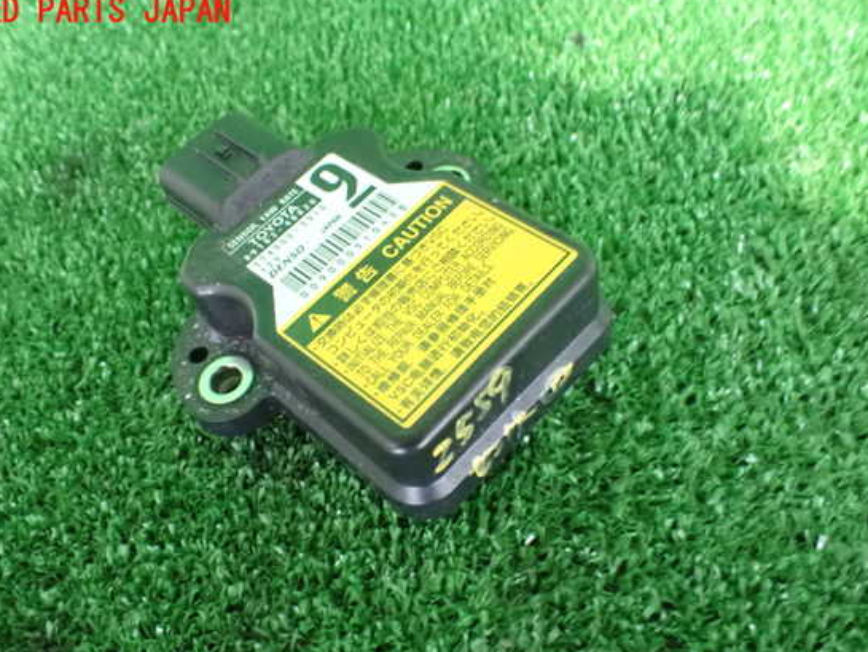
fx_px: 828
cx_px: 419
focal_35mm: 33
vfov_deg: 42.9
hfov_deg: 55.3
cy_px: 351
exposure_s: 1/25
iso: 1600
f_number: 2.3
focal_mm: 5.4
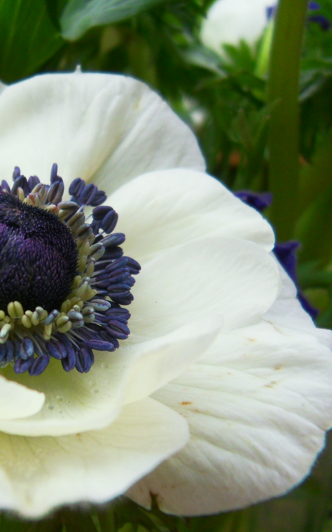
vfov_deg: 56.7
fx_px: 492
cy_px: 266
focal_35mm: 34
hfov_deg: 35.3
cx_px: 38
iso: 80
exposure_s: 1/250
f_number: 3.3
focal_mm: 4.2
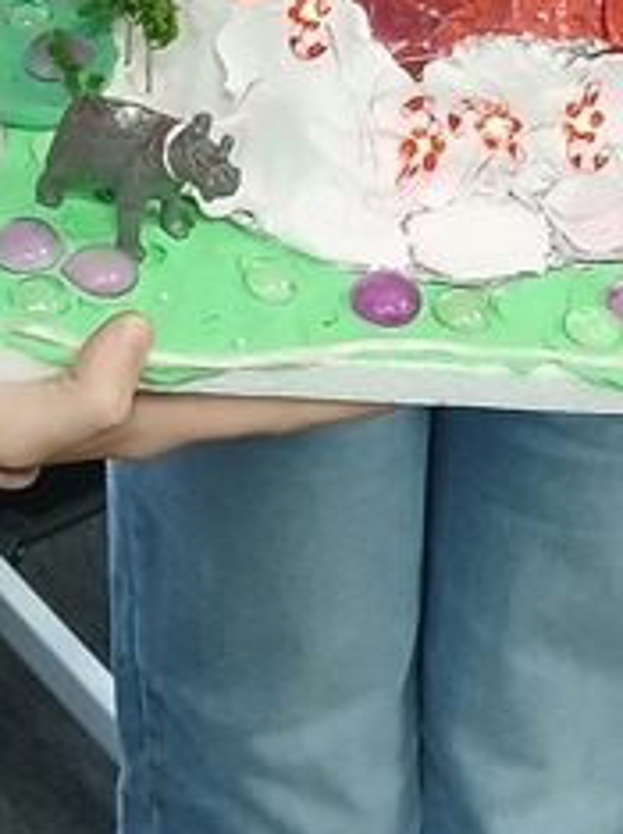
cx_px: 224
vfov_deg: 15.6
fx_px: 2741
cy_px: -488
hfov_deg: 13.0
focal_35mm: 114
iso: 250
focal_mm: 3.98
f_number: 1.8
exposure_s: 1/40
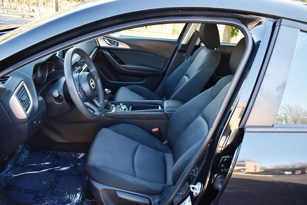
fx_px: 230
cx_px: 154
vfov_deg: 48.0
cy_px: 102
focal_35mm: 27
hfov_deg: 67.4
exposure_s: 1/200
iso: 800
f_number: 3.5
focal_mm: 18
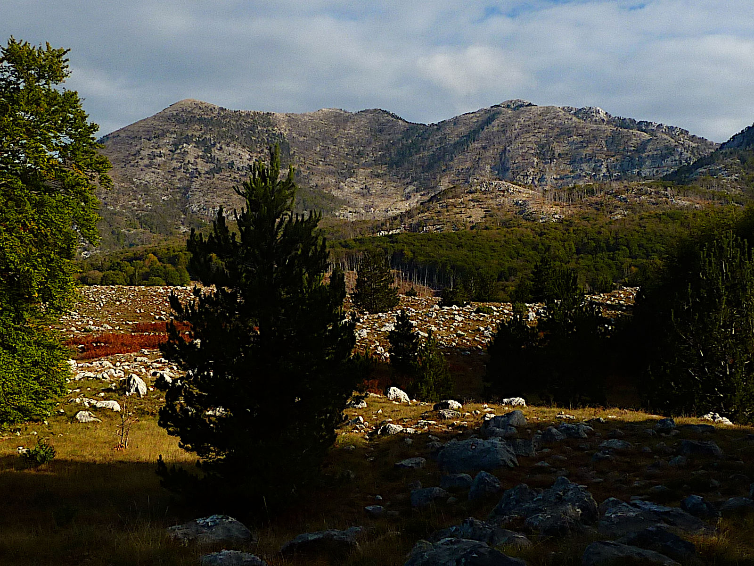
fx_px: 1111
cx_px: 377
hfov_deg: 37.5
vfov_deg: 28.6
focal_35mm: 51
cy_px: 283
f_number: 5.6
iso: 80
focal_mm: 4.7
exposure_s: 1/500
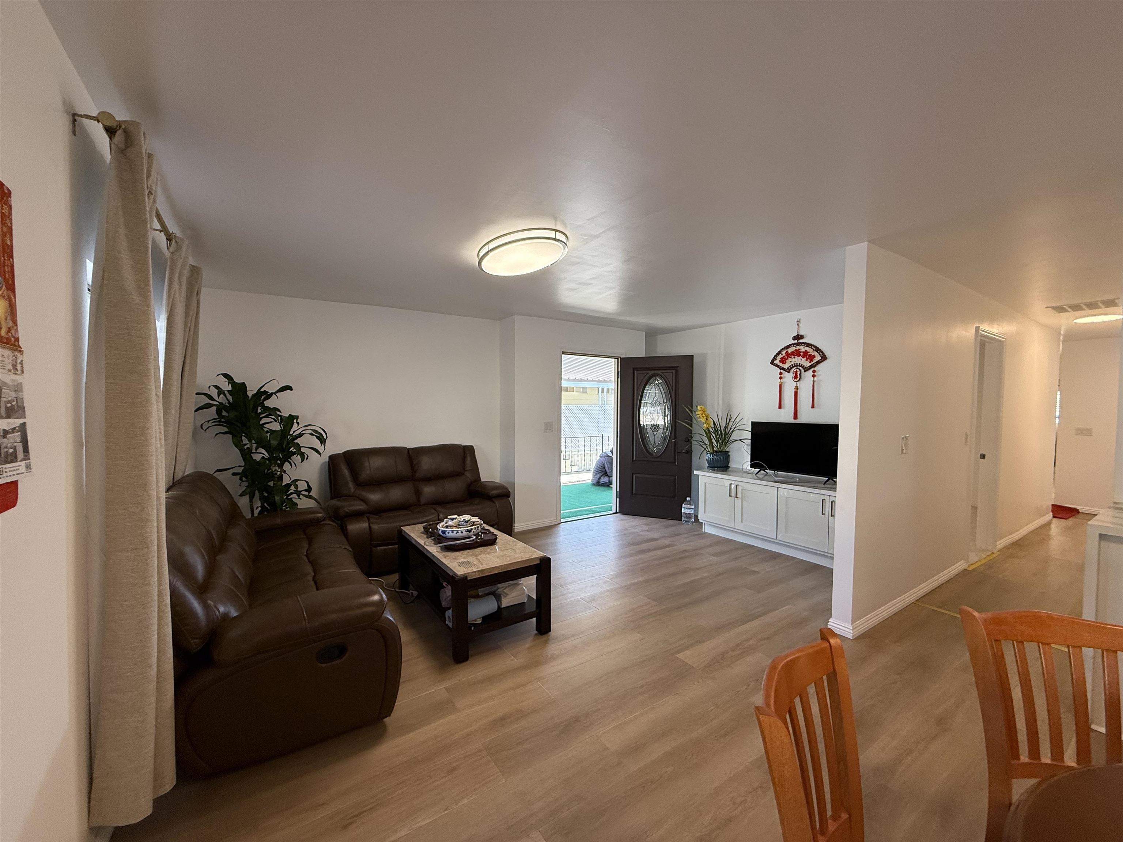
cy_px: 421
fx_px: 454
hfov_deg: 102.1
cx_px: 562
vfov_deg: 85.7
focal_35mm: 14
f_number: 2.2
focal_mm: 2.22
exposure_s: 1/120
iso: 160
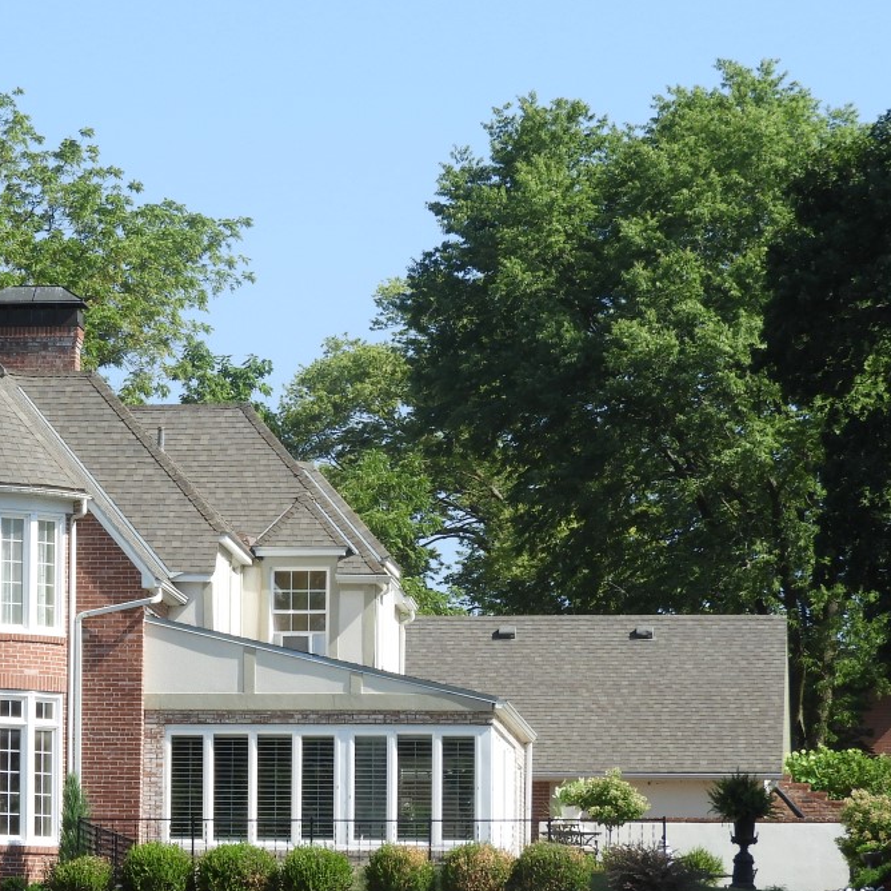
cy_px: 604
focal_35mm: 219
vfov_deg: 8.0
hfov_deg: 8.0
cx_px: 187
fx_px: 6377
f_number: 5
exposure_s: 1/400
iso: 100
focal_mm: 20.6
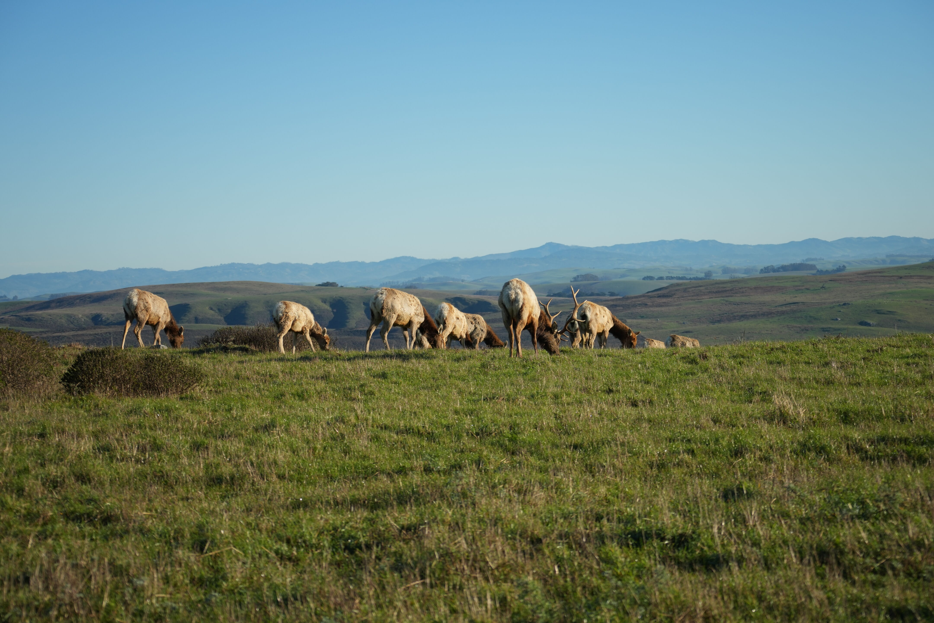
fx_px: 2439
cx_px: 467
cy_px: 312
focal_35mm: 94
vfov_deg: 14.6
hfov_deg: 21.7
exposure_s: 1/1000
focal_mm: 94
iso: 250
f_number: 6.3
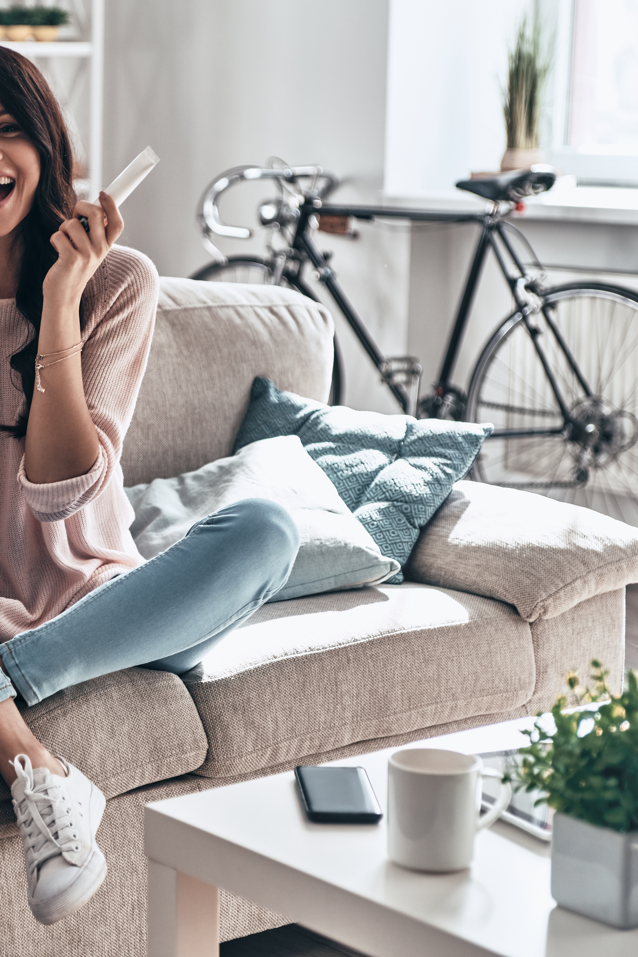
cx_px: -3
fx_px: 2206
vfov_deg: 24.5
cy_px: 478
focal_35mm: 83
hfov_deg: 16.1
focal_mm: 55
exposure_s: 1/200
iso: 320
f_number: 2.8
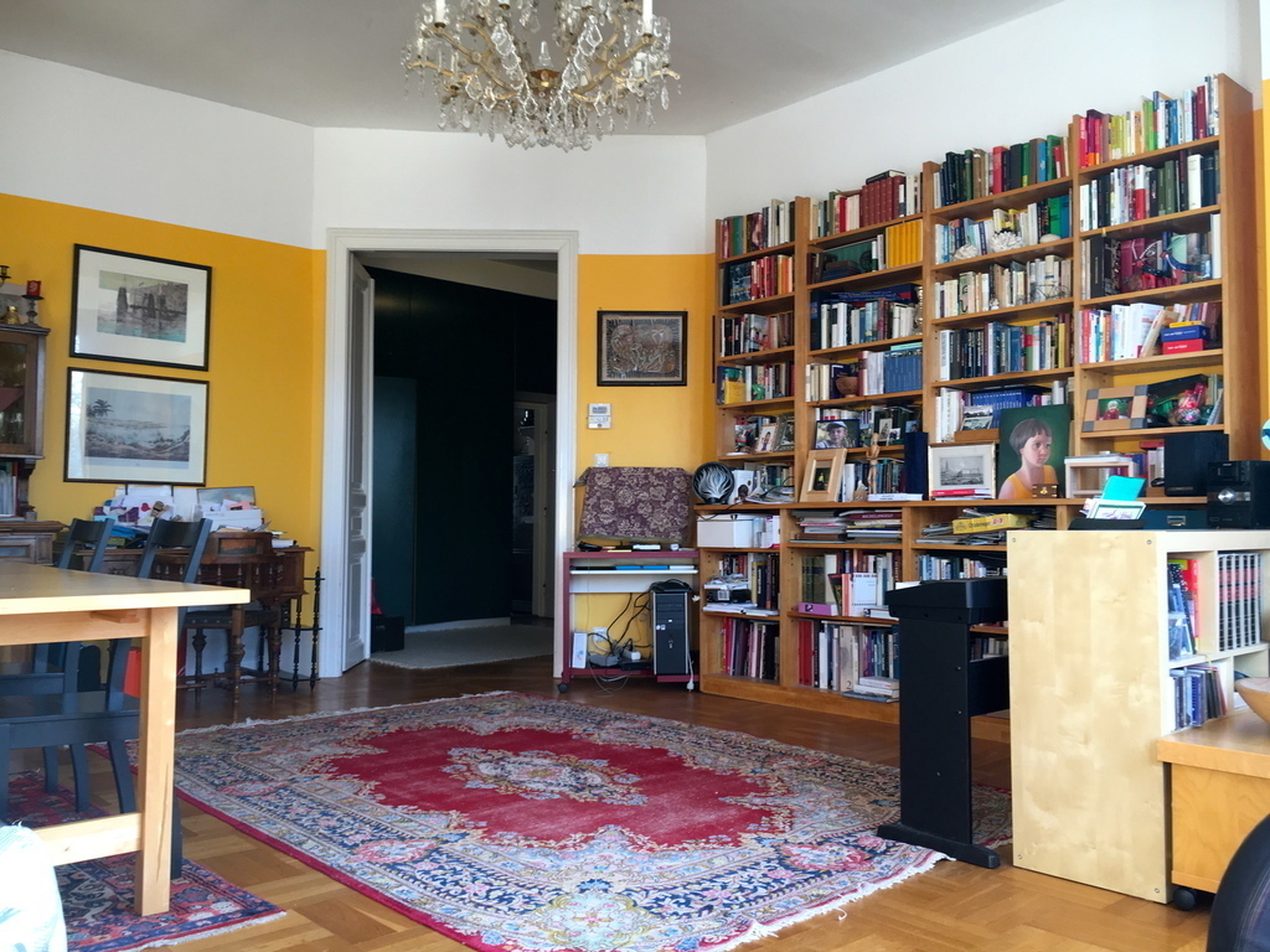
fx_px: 1064
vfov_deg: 48.2
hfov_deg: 61.7
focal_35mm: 29
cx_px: 635
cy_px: 476
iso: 32
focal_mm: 4.15
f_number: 2.2
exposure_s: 1/50
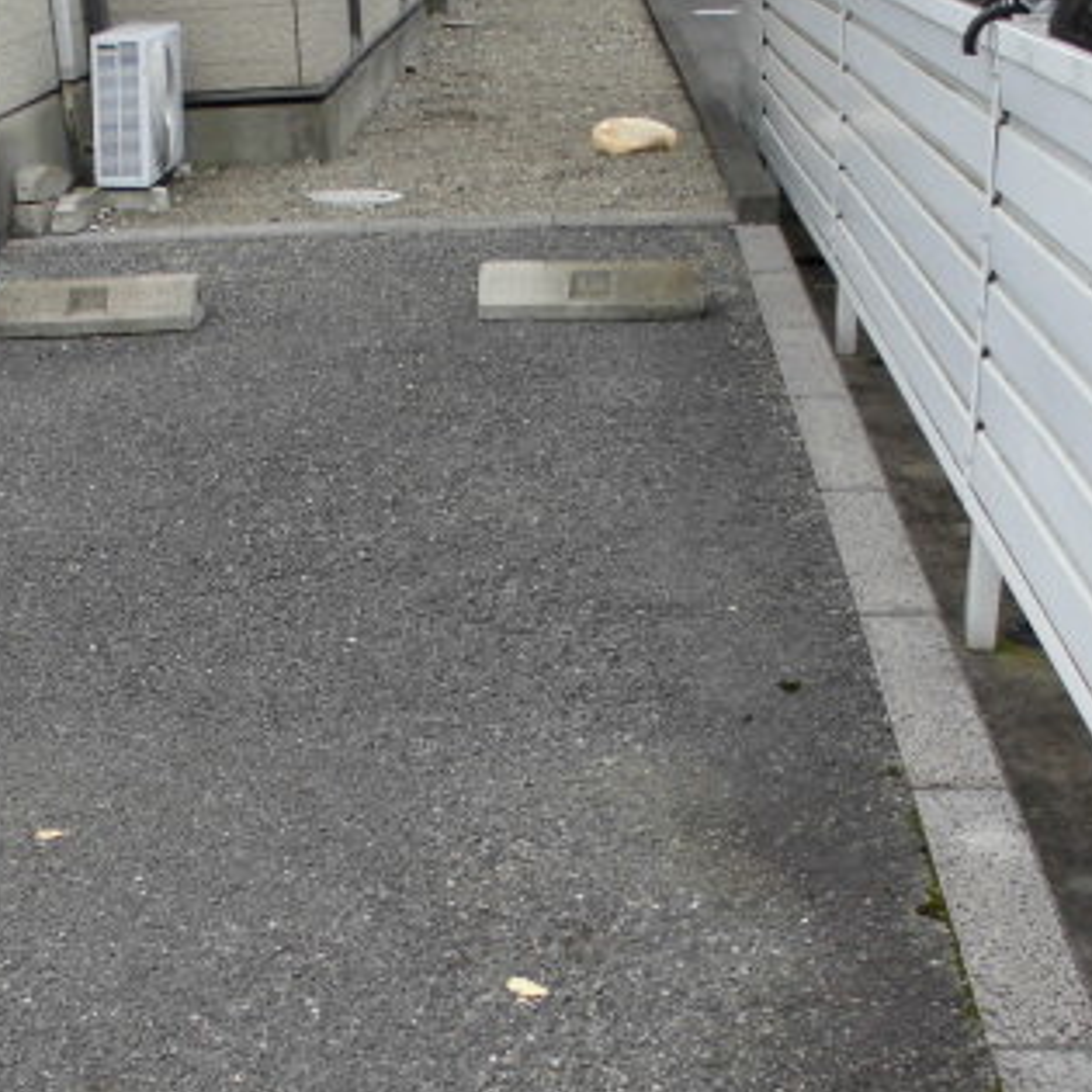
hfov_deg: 32.4
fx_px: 1856
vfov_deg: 32.4
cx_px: 340
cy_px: 770
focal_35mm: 52
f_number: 3.7
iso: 100
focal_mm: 5.3
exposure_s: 1/160
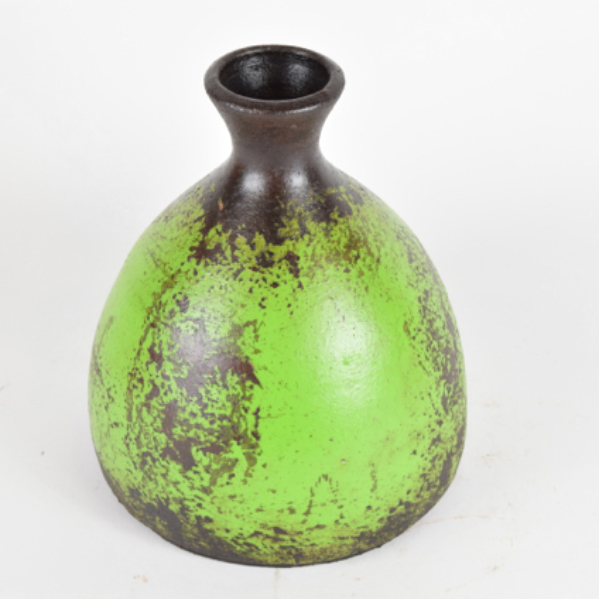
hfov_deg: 20.0
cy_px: 300
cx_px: 271
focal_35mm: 87
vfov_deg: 20.0
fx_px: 1696
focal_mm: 45
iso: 800
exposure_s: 1/125
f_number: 8
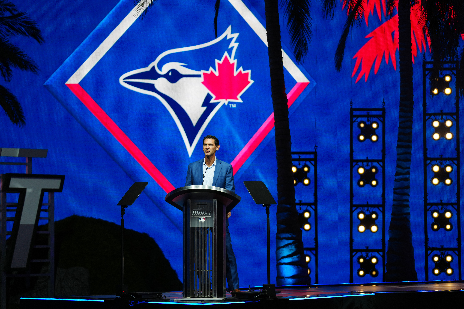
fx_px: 1753
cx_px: 232
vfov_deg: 10.1
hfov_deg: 15.1
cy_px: 154
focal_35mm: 136
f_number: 2.8
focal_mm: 136
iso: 400
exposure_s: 1/1000
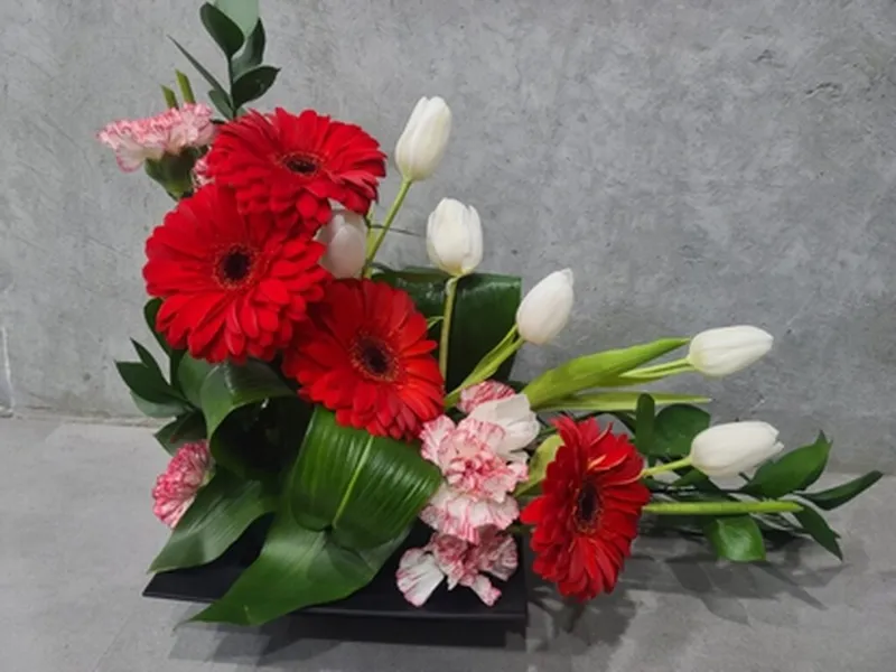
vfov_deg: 54.9
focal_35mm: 25
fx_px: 647
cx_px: 448
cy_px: 336
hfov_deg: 69.4
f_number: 1.8
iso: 320
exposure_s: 1/40
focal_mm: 7
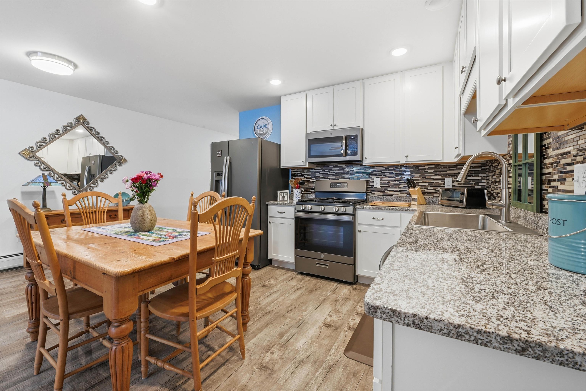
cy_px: 196
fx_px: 228
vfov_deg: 81.2
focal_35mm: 14
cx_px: 293
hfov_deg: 104.3
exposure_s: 1/40
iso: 400
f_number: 14
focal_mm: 14
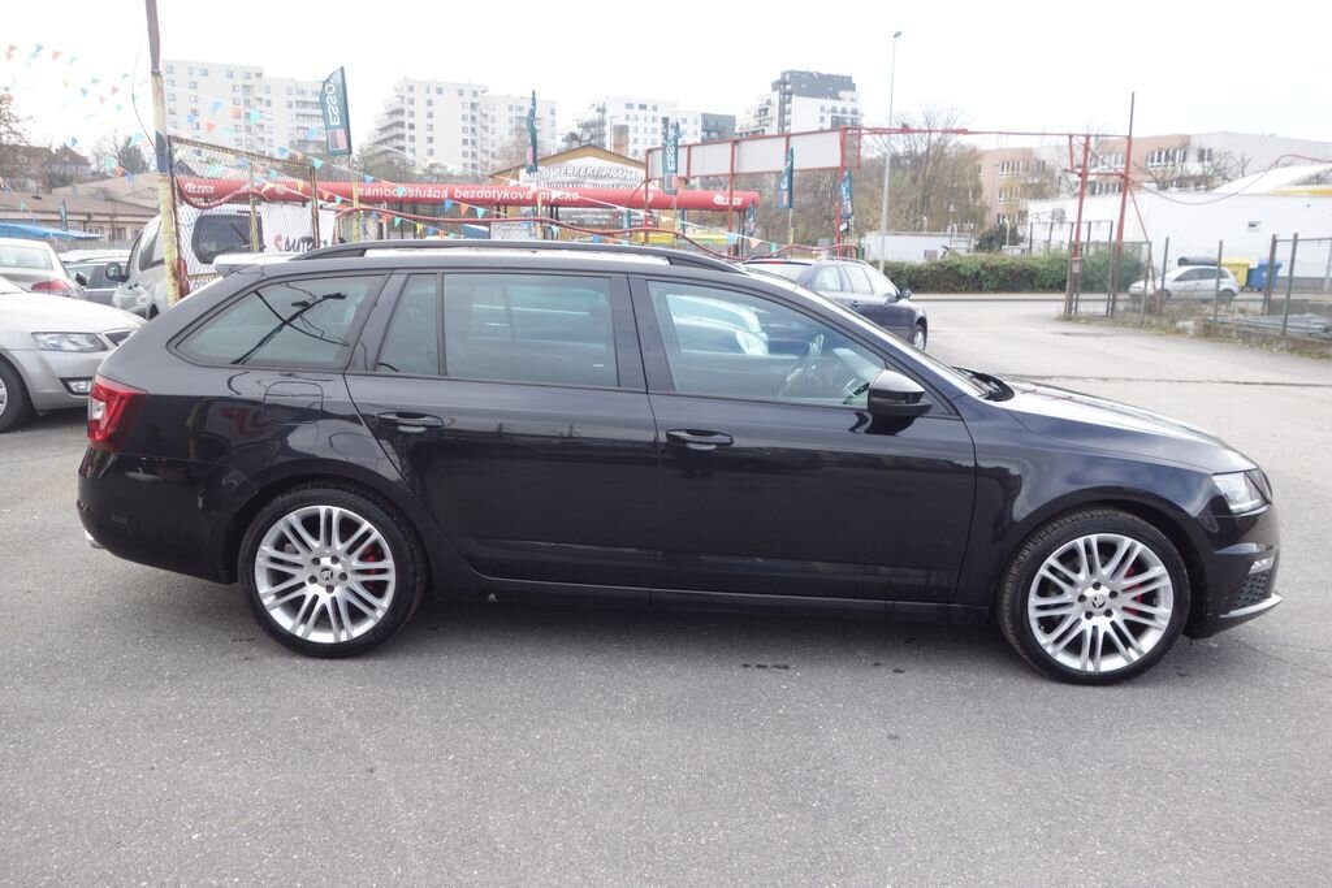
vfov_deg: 46.4
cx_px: 666
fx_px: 1036
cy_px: 444
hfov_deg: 65.5
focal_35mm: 28
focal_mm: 10.4
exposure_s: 1/100
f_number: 4
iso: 125
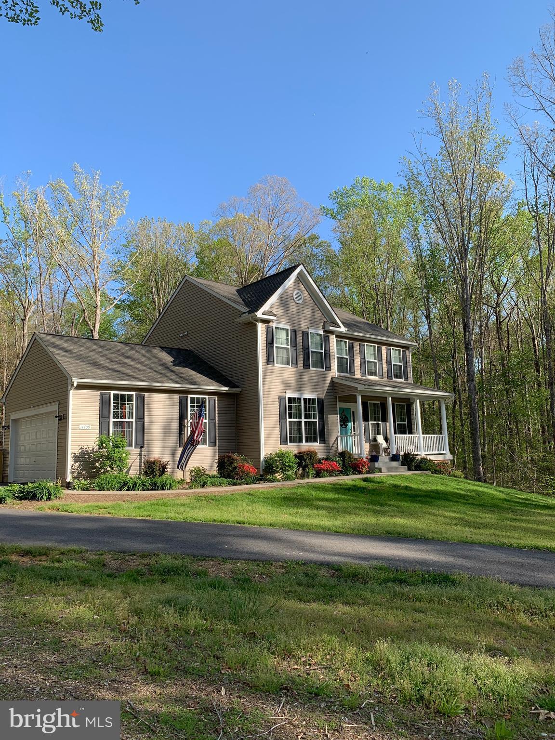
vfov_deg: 67.3
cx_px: 278
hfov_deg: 53.1
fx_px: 556
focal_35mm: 26
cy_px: 370
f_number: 1.8
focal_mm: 4.25
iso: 25
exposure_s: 1/936
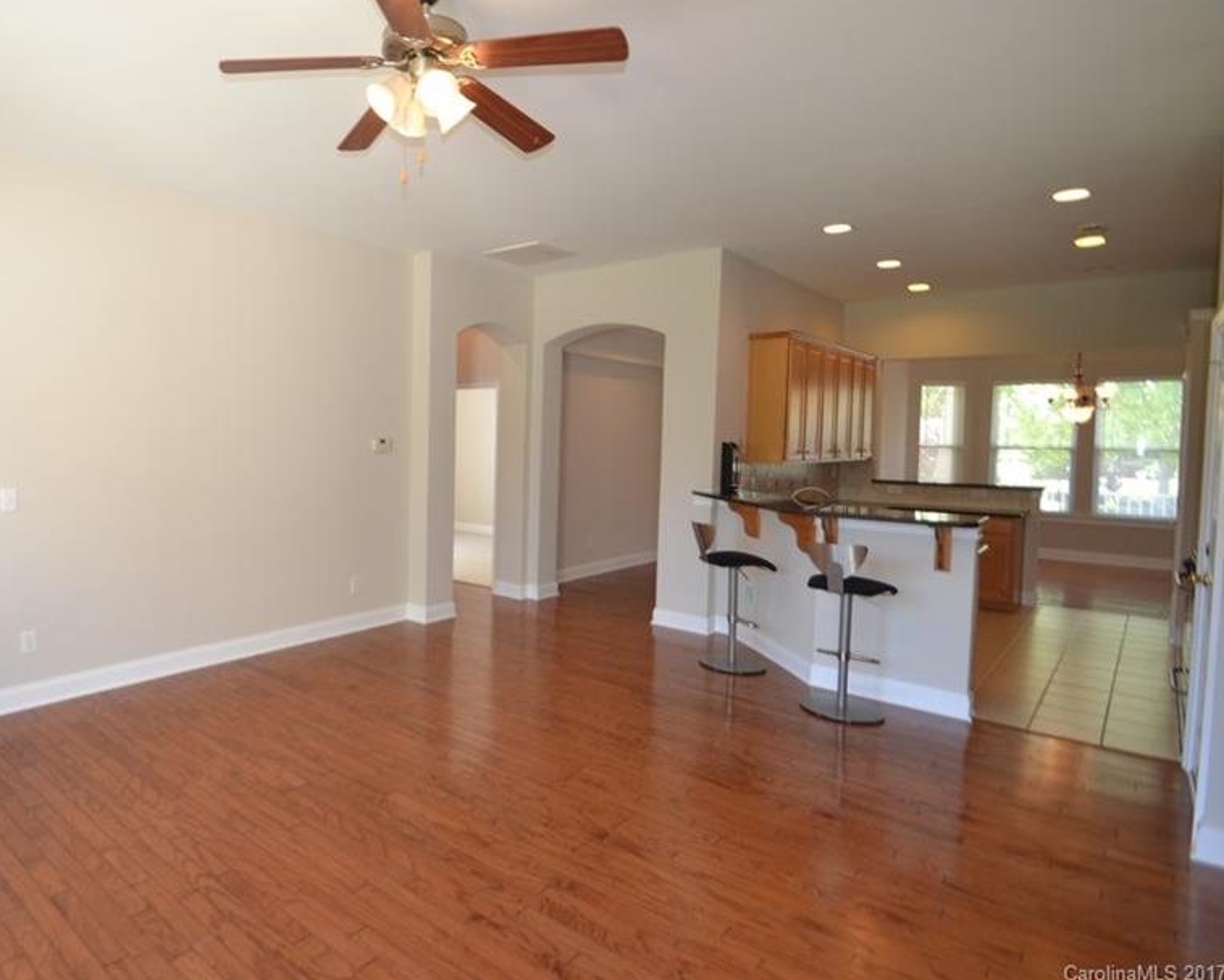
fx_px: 689
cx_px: 412
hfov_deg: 80.6
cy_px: 438
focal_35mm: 19
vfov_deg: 70.7
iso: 400
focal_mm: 10
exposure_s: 1/80
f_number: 4
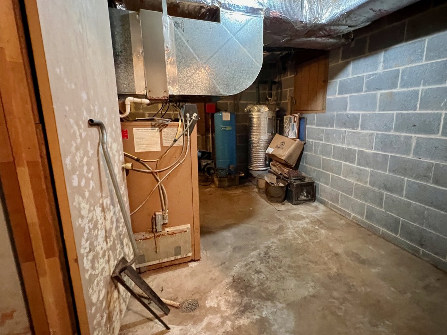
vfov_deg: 78.0
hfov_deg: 94.1
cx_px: 250
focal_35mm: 16
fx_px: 207
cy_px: 158
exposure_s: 1/30
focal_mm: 1.57
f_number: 1.8
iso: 1000
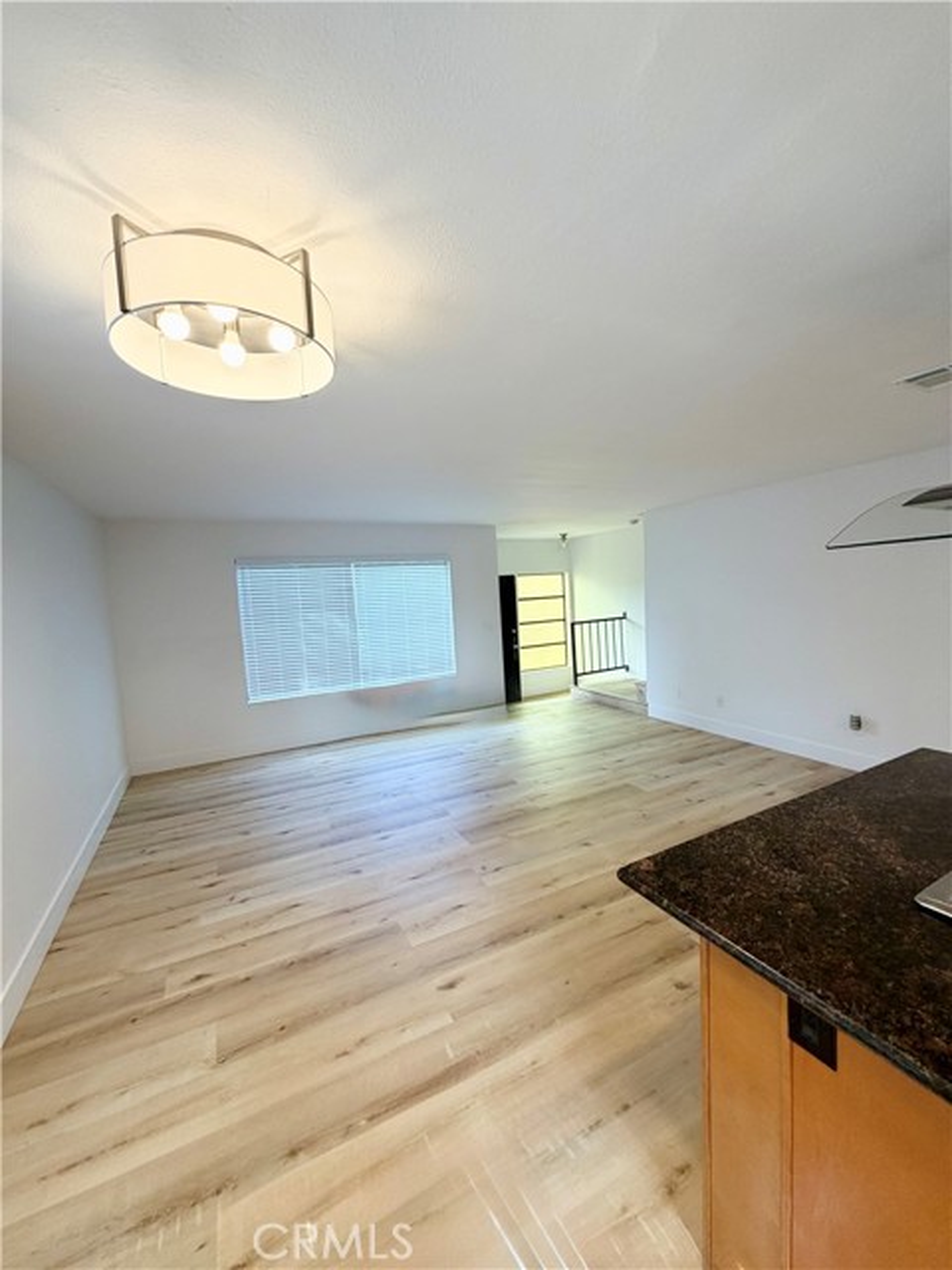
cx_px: 476
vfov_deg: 102.1
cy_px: 635
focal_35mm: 14
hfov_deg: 85.7
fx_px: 513
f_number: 2.2
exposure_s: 1/120
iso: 100
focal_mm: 2.22
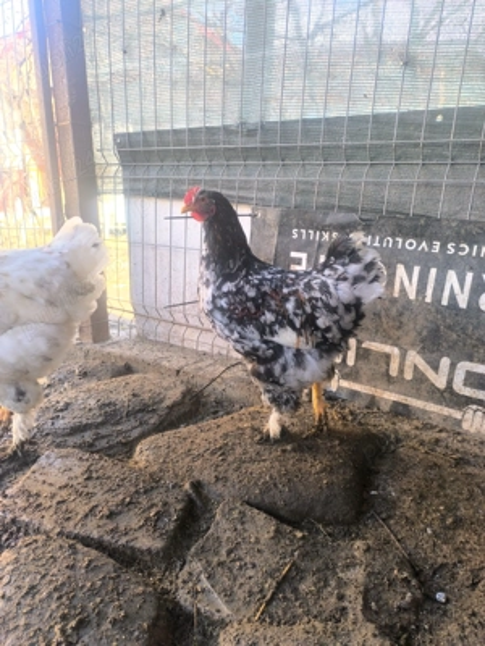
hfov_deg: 58.9
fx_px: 430
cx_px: 242
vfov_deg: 73.9
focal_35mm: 23
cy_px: 323
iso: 100
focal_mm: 6.14
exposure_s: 1/100
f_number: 1.65
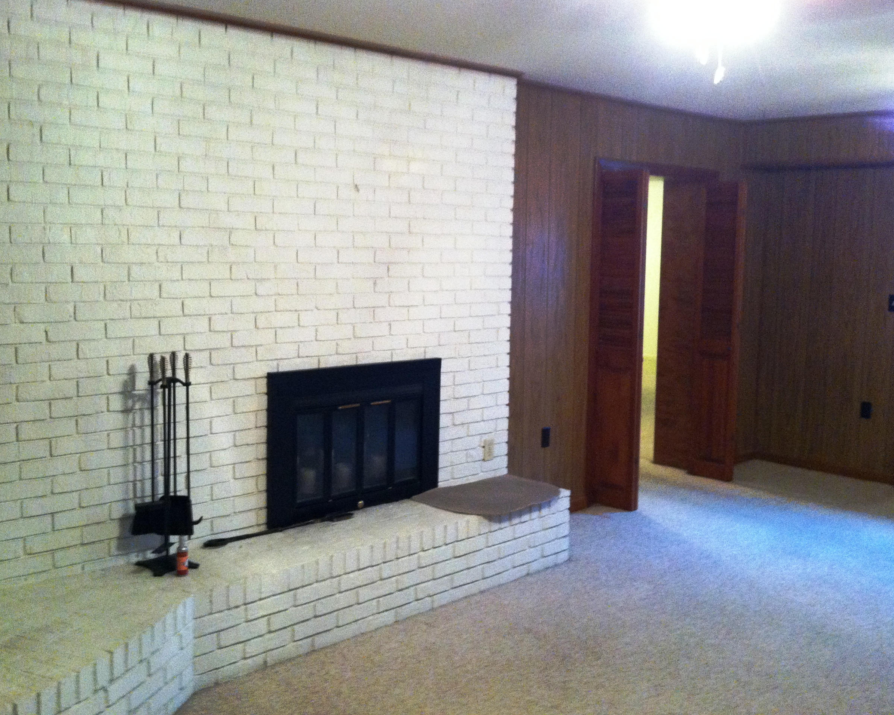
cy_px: 353
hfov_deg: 49.1
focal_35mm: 37
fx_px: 979
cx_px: 430
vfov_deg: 40.1
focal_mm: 3.85
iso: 500
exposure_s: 1/17
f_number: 2.8
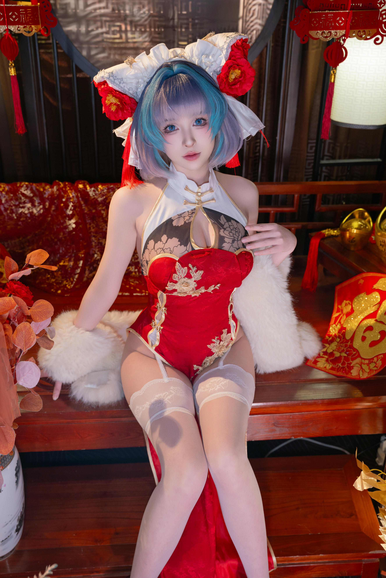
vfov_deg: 53.1
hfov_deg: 36.9
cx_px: 193
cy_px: 289
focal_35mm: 36
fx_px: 579
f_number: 4
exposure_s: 1/60
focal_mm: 36
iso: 500
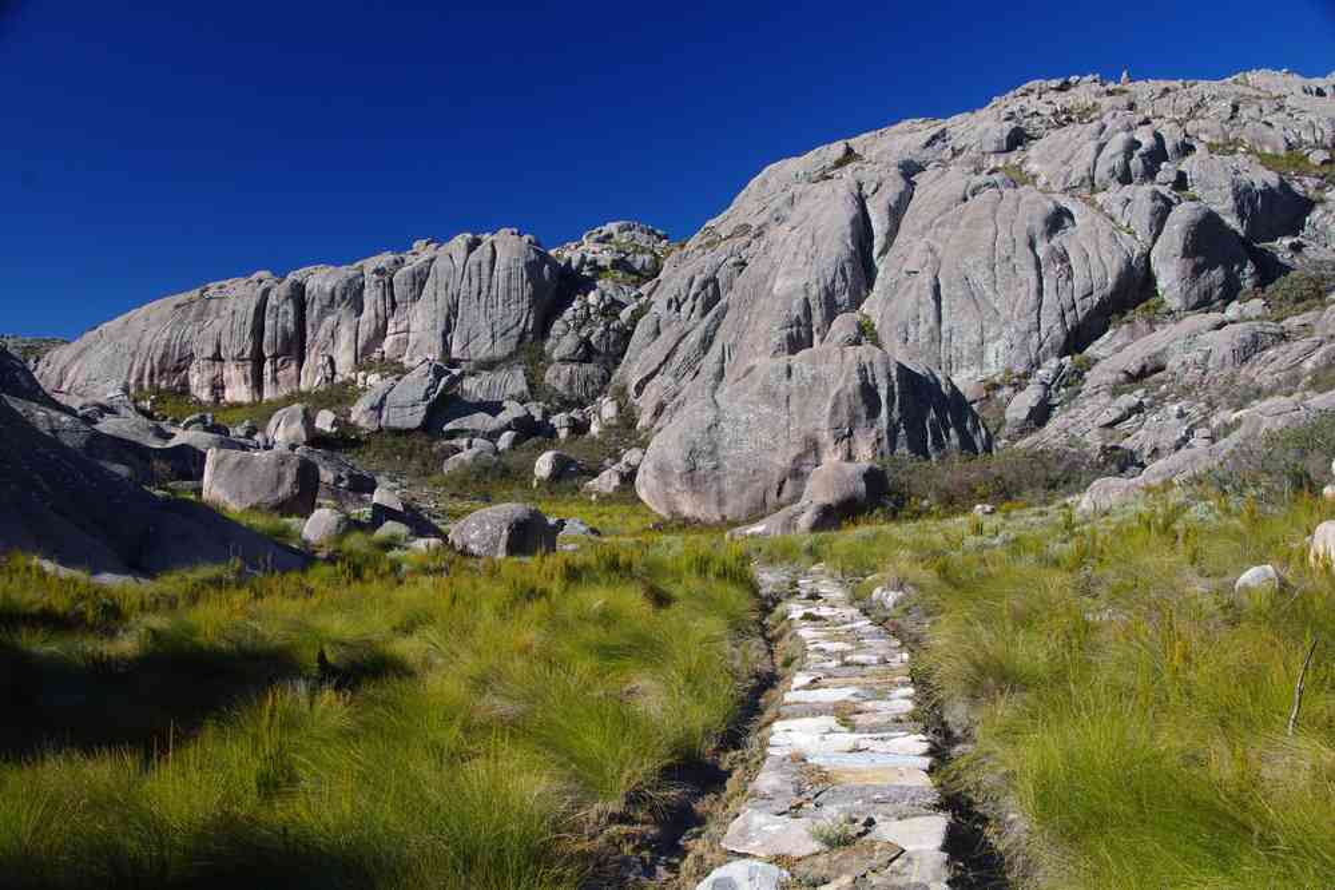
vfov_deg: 33.1
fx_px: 1496
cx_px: 668
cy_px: 445
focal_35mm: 40
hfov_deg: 48.1
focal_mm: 26.9
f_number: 11
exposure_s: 1/60
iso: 200
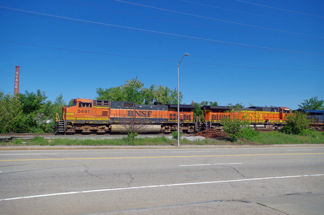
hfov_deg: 62.0
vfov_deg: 43.4
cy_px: 108
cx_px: 162
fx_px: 269
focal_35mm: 30
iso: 200
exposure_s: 1/1600
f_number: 5
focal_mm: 20
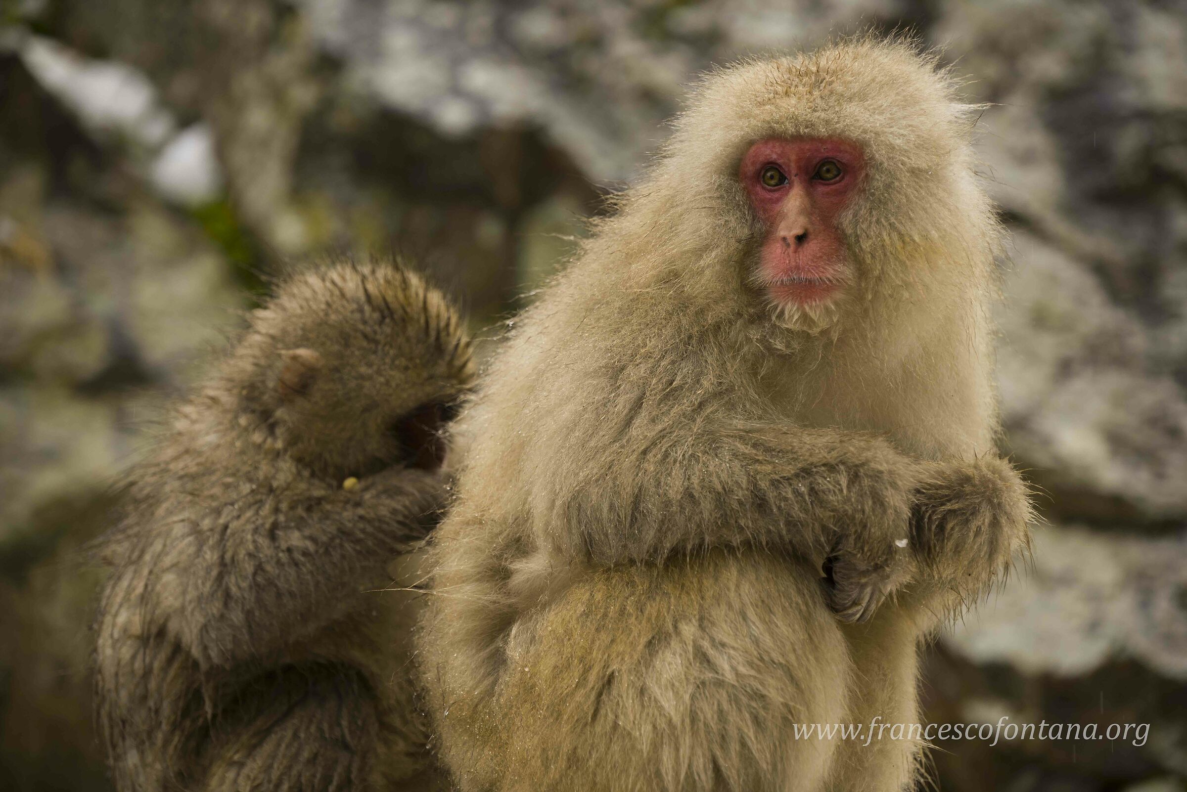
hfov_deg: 14.1
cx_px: 594
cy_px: 396
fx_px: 4782
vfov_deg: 9.5
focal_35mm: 145
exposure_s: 1/320
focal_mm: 145
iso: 180
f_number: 3.5
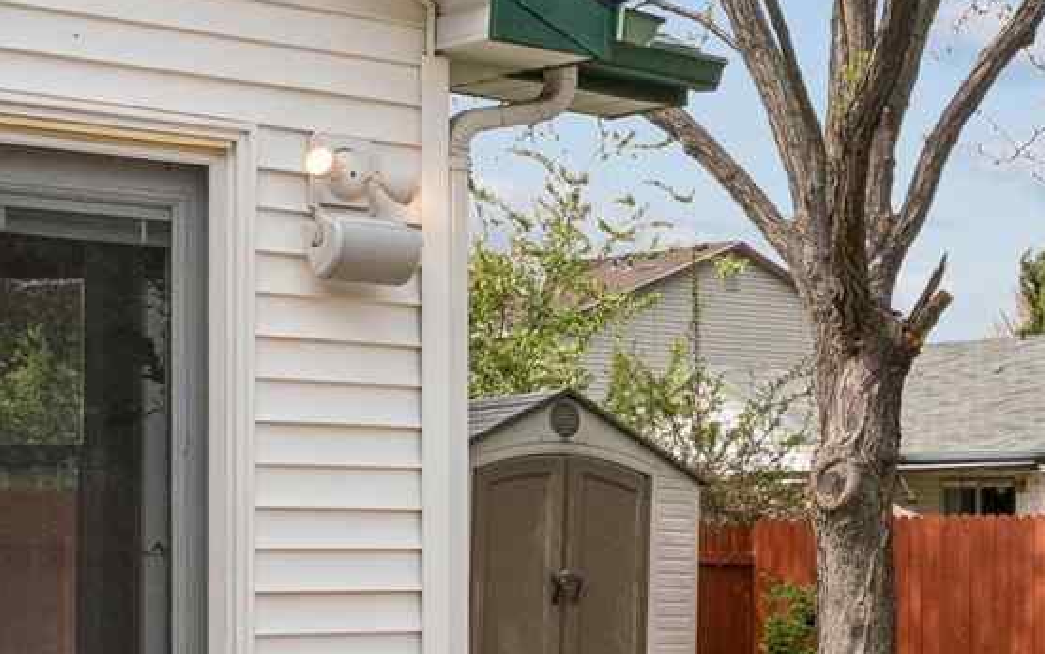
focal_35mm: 93
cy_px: 536
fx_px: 2641
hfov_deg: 21.1
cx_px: 1182
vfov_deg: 14.0
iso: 400
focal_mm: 16.3
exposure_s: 1/250
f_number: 13
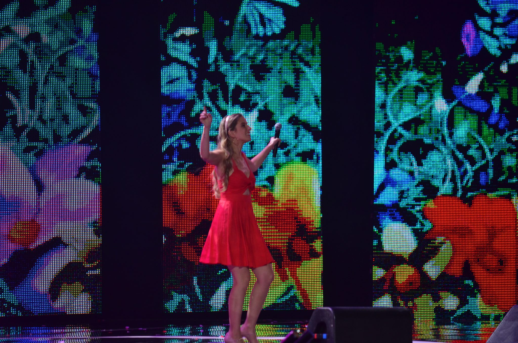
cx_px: 259
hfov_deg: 9.2
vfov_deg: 6.1
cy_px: 172
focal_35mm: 225
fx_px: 3230
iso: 800
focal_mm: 150
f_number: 5
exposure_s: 1/125
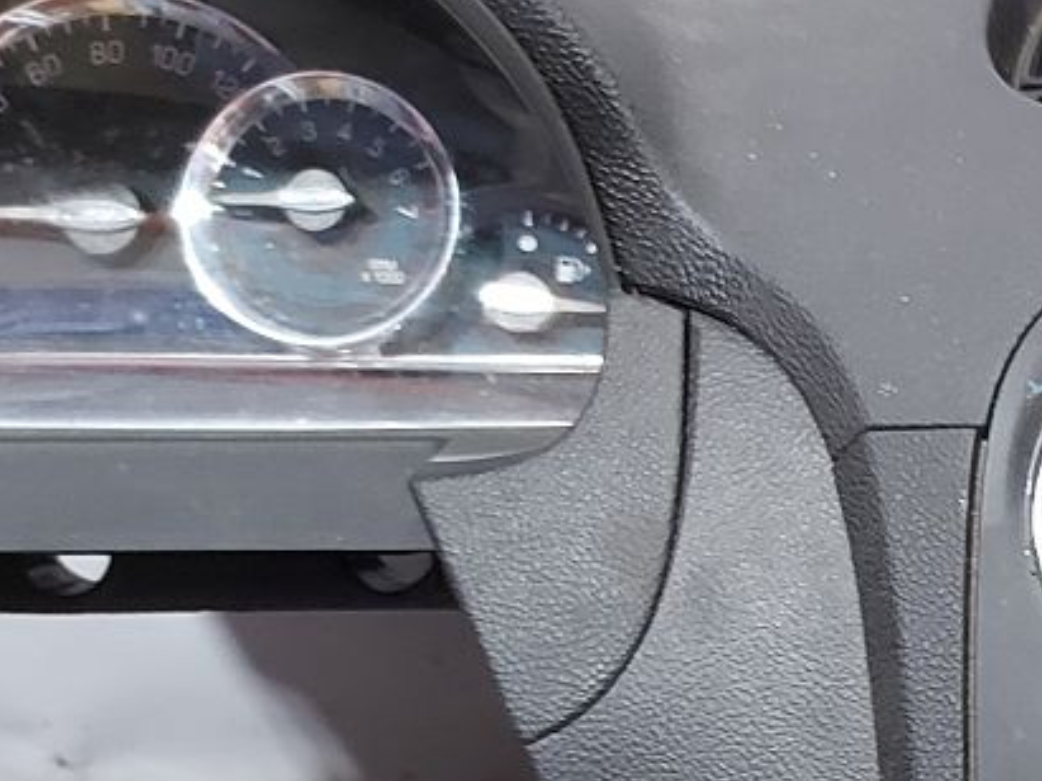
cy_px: 900
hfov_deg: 20.7
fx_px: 2438
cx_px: 1548
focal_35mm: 81
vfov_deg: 17.5
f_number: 1.8
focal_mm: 5.23
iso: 200
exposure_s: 1/25
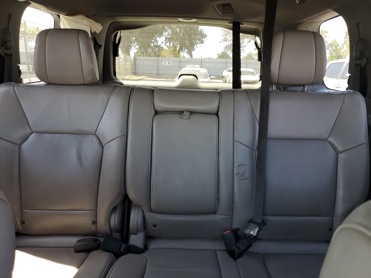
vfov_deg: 53.1
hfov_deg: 67.3
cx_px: 186
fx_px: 279
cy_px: 139
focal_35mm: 26
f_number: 1.5
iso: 64
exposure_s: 1/120
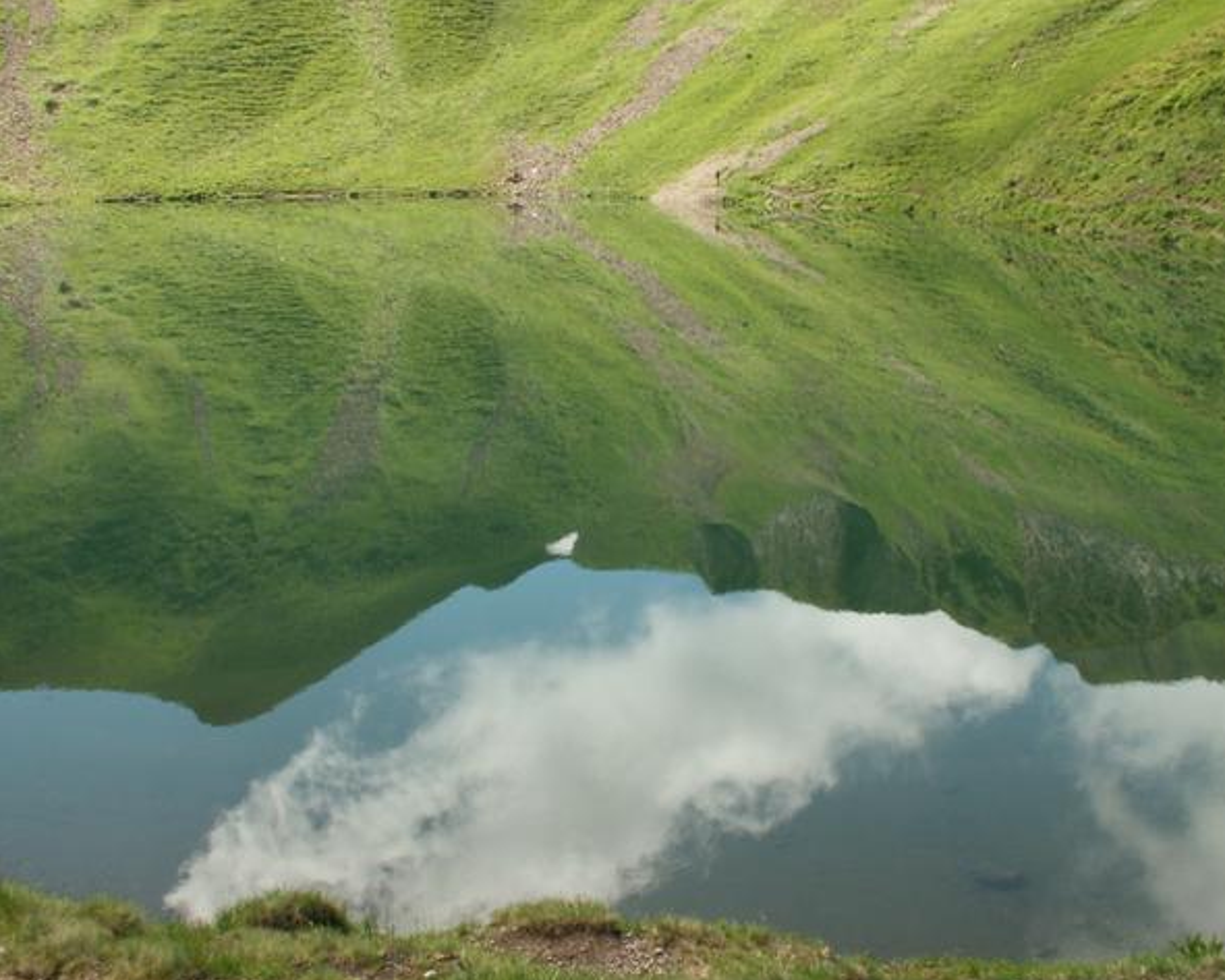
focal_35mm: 37
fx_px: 1342
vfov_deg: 40.1
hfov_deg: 49.1
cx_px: 626
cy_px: 493
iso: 50
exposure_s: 1/60
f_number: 8
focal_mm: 5.86
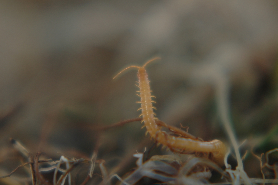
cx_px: 139
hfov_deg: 13.1
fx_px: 1215
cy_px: 92
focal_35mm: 158
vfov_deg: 8.7
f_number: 3.3
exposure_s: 1/60
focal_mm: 105
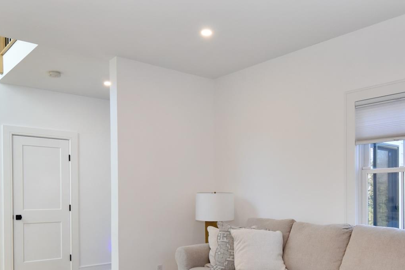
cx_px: 235
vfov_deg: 39.2
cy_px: 194
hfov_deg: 56.9
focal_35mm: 33
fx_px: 371
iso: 640
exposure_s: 1/40
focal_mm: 11
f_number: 11
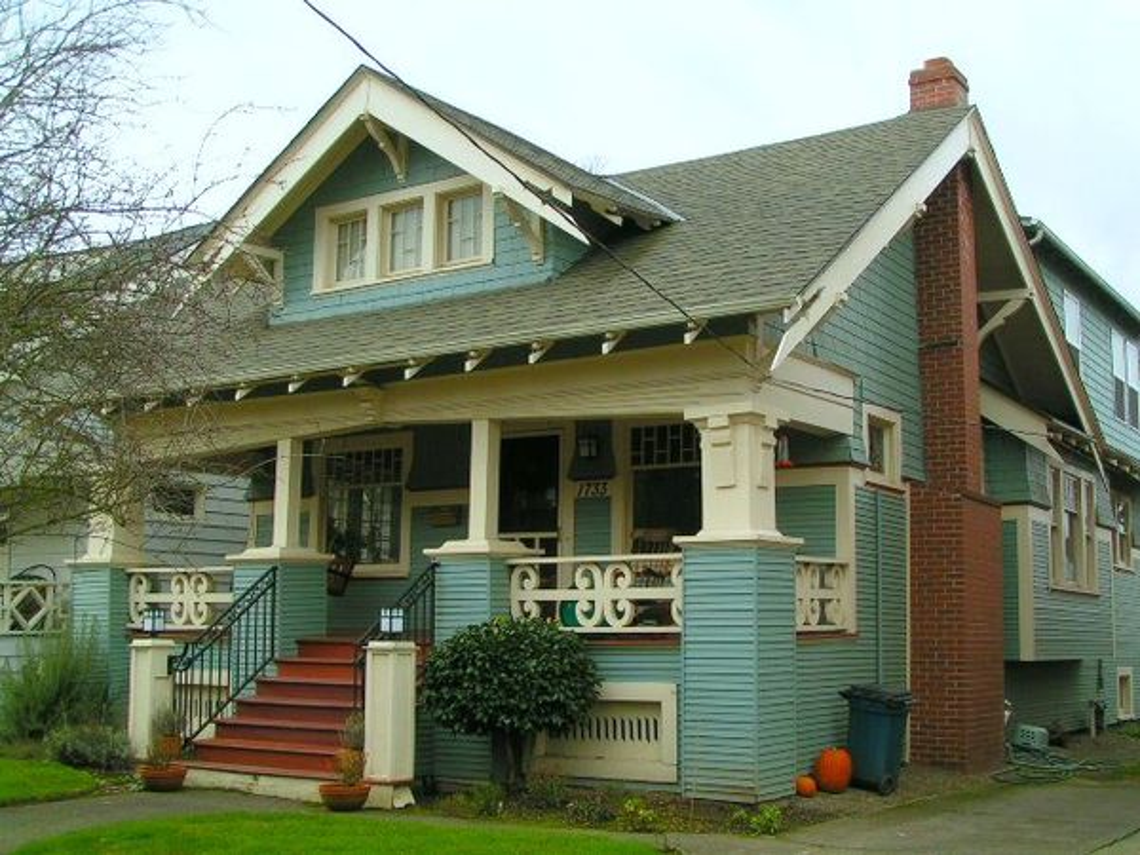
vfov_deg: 33.6
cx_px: 570
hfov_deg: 43.9
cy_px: 428
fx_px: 1416
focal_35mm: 43
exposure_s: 1/125
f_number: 4.5
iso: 50
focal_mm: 6.6
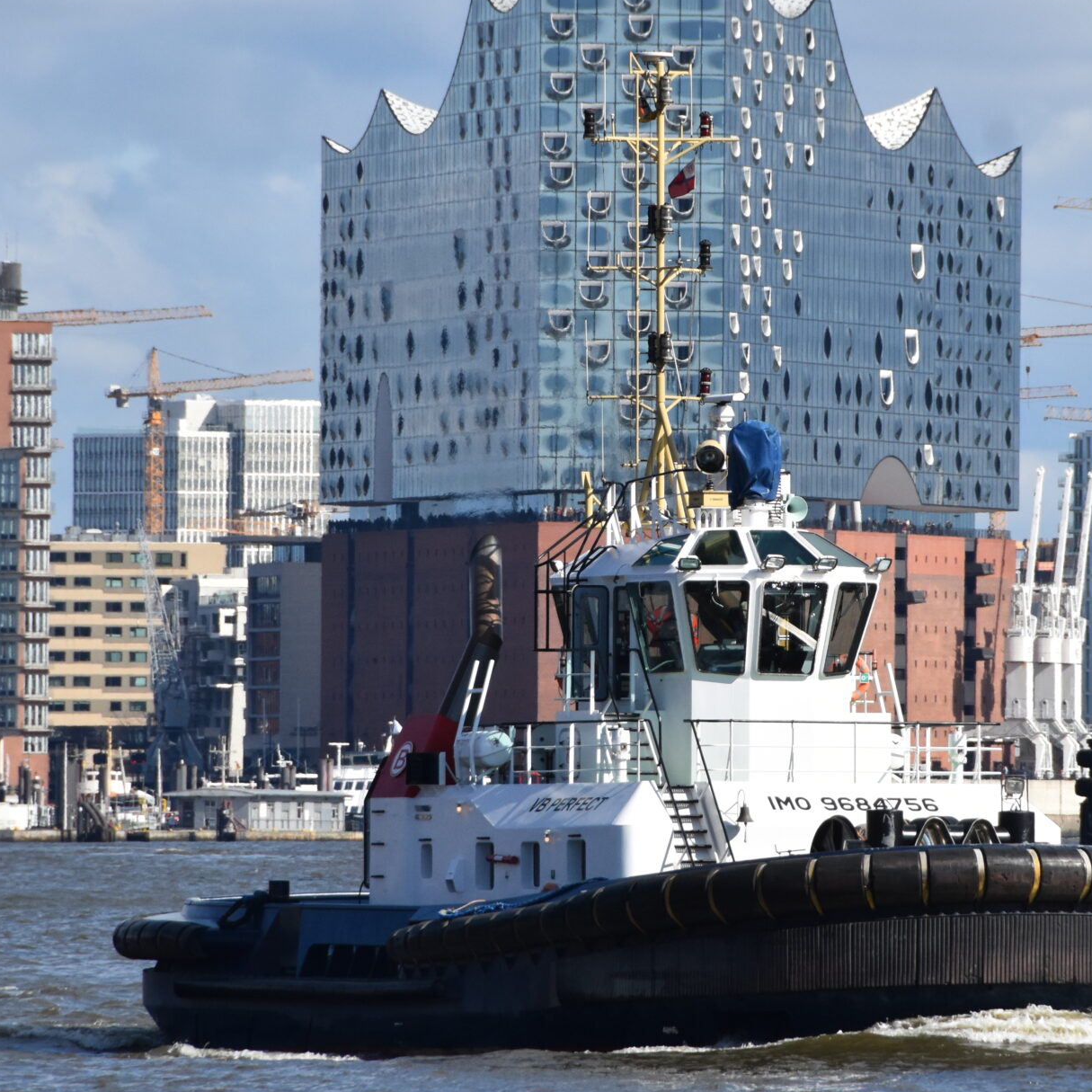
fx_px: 19166
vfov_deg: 3.3
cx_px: 661
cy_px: 424
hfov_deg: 3.3
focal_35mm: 537
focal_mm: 200
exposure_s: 1/3200
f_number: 7.1
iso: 800
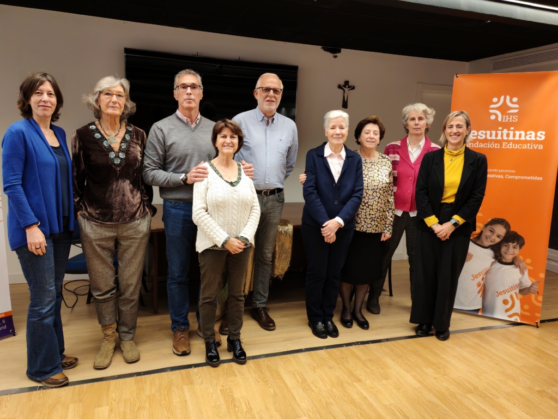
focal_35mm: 27
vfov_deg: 51.4
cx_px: 279
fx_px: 435
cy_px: 210
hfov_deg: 65.3
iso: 800
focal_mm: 5.52
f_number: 1.95
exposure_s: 1/50
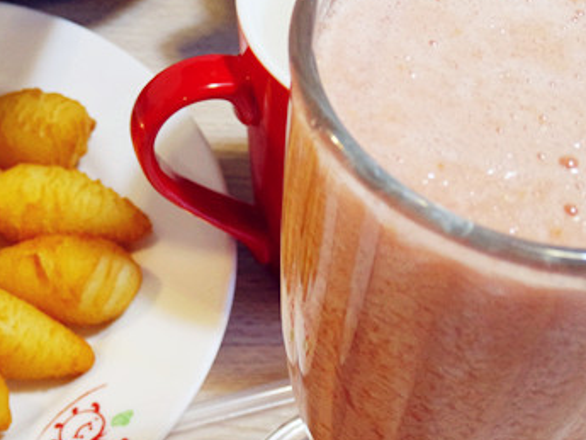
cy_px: 87
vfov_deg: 18.7
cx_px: 88
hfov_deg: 24.5
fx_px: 1321
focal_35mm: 78
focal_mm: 13
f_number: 4
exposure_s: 1/30
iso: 400
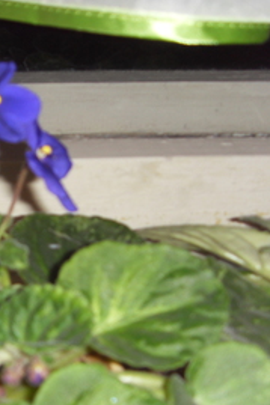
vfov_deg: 29.6
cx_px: -42
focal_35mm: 68
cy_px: 250
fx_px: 766
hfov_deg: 19.0
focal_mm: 6.6
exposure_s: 1/45
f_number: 3.5
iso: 80
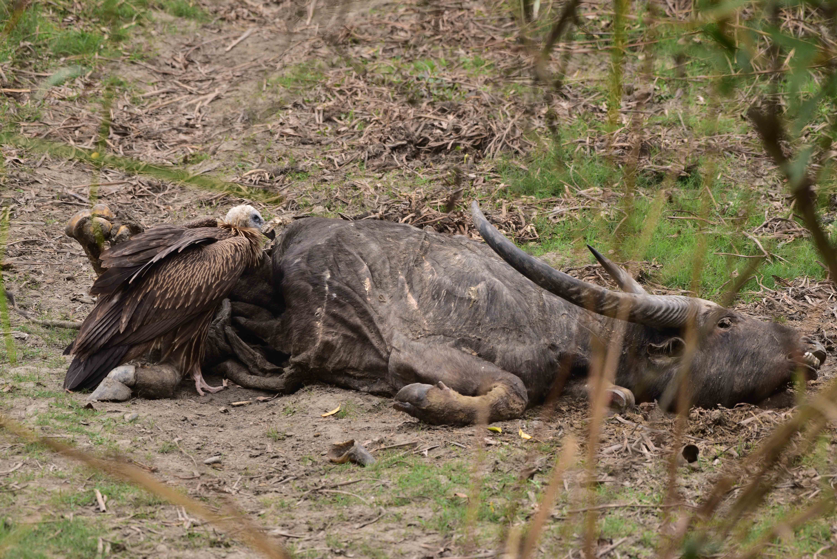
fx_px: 7209
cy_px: 280
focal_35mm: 310
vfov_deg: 4.4
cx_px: 418
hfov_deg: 6.6
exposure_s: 1/400
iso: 160
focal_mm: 310
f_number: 5.6
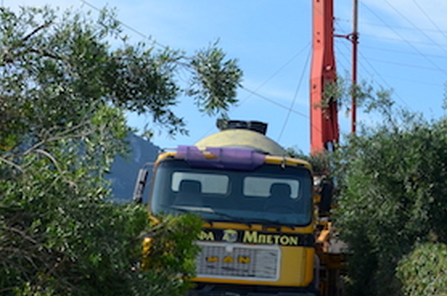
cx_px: 584
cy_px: 97
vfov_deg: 11.8
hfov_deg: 16.7
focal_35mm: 116
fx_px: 1435
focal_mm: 21
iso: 100
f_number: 8
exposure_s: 1/250
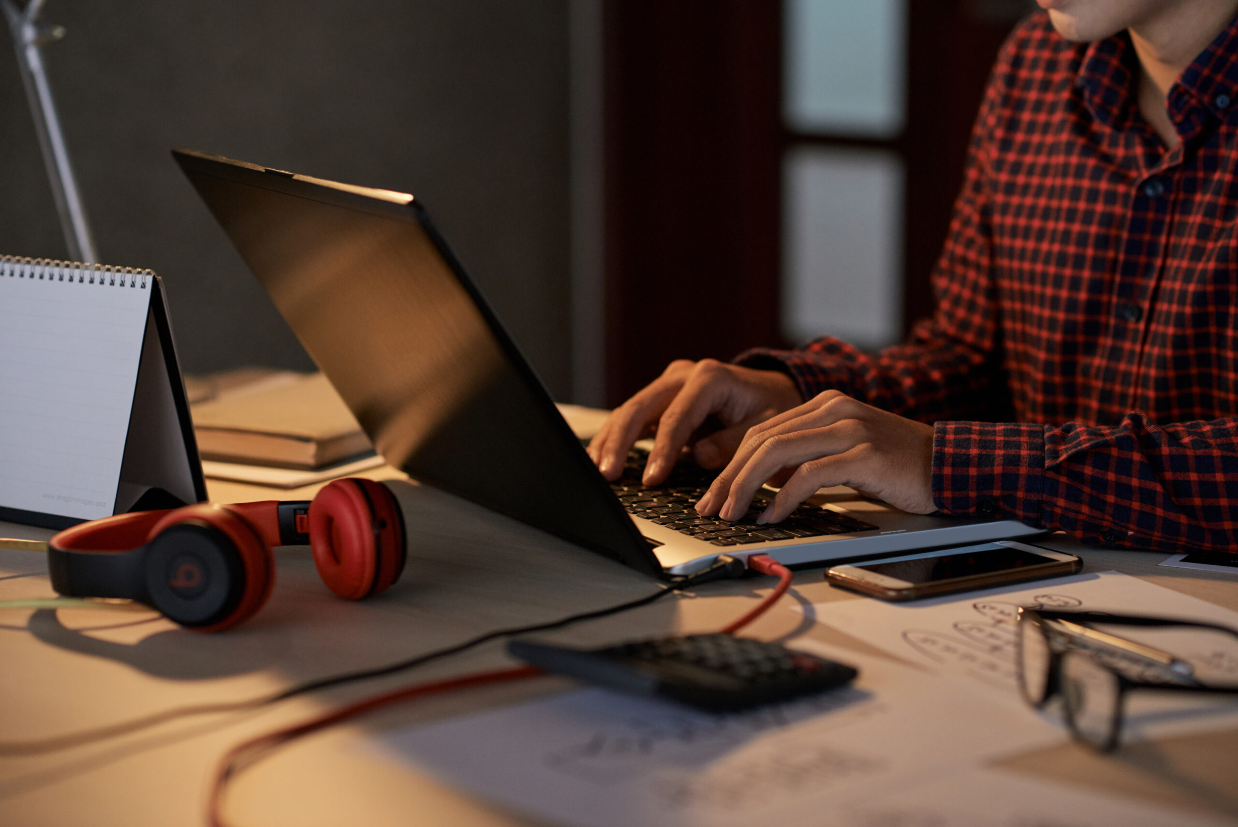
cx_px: 619
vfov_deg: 16.1
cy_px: 414
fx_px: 2924
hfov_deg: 23.9
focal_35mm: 85
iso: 1000
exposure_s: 1/160
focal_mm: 85
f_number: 2.8
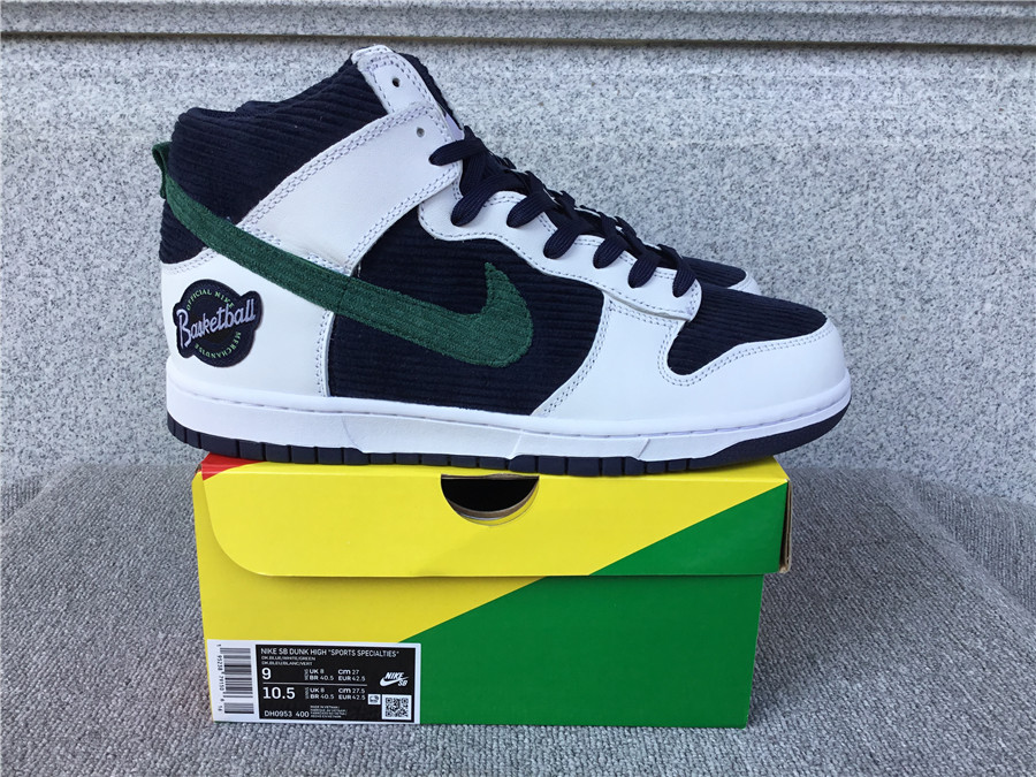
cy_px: 388
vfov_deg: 45.4
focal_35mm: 31
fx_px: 928
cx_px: 518
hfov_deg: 58.4
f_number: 2.4
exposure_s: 1/353
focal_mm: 3.3
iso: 25
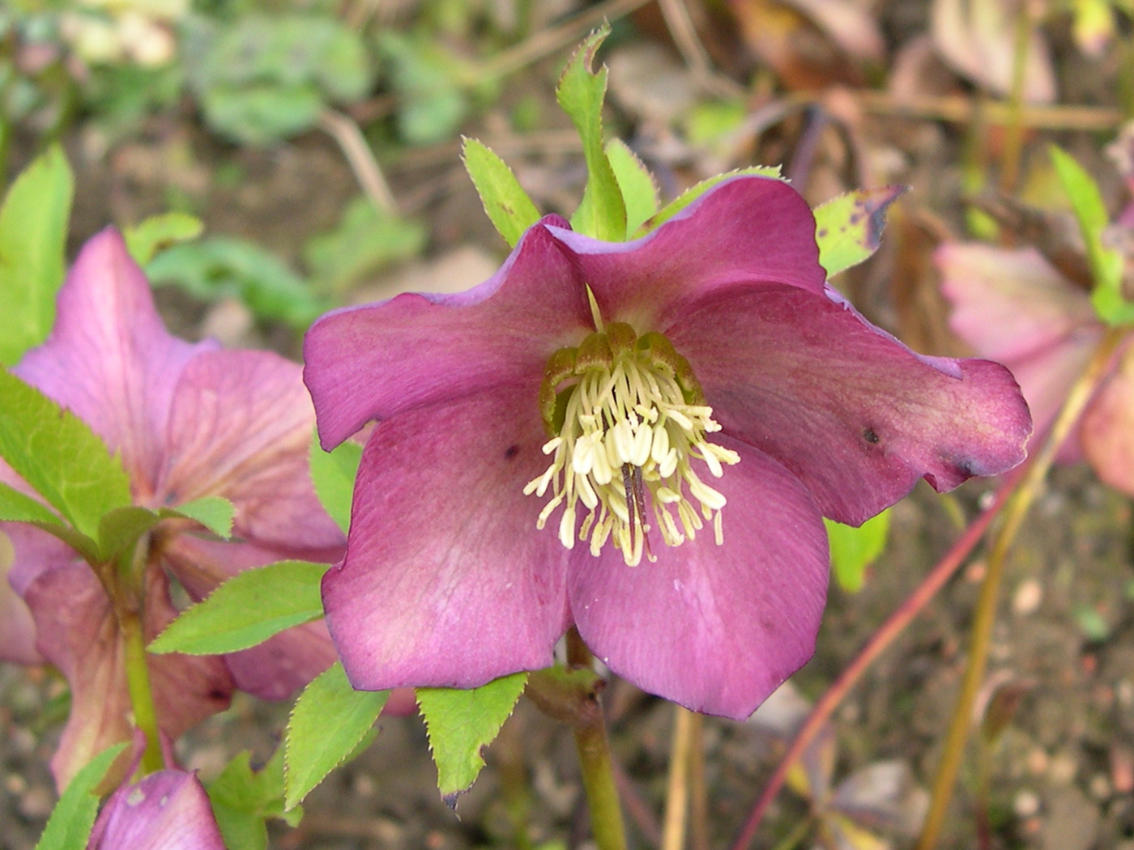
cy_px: 425
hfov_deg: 49.0
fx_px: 1245
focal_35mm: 38
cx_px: 567
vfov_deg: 37.7
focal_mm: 8
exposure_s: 1/137
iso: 100
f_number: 2.8
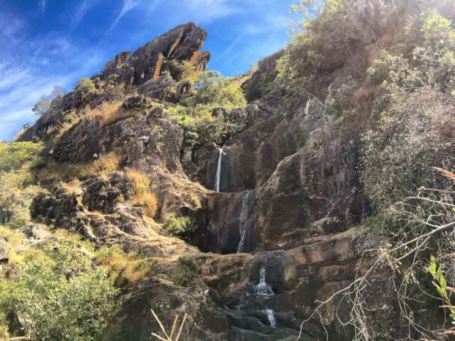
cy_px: 170
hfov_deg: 61.7
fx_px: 381
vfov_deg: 48.2
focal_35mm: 29
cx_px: 228
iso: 25
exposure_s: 1/641
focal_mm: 4.15
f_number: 2.2
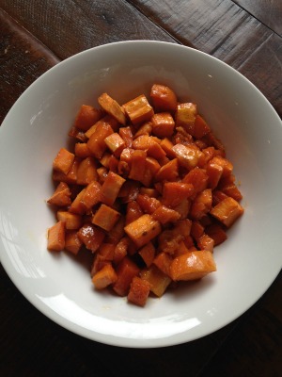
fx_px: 358
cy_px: 188
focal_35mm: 33
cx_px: 141
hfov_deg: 42.9
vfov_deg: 55.4
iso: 80
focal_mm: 4.12
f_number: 2.4
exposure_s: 1/120
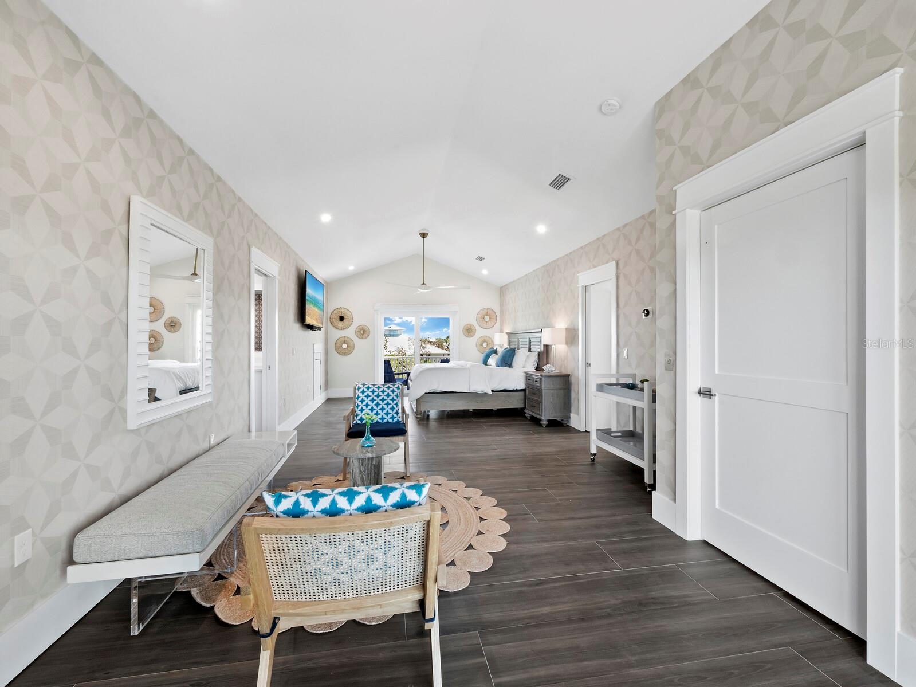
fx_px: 370
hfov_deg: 102.1
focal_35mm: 14
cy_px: 344
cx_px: 458
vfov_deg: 85.7
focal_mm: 7
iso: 400
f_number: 11
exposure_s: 1/2.5
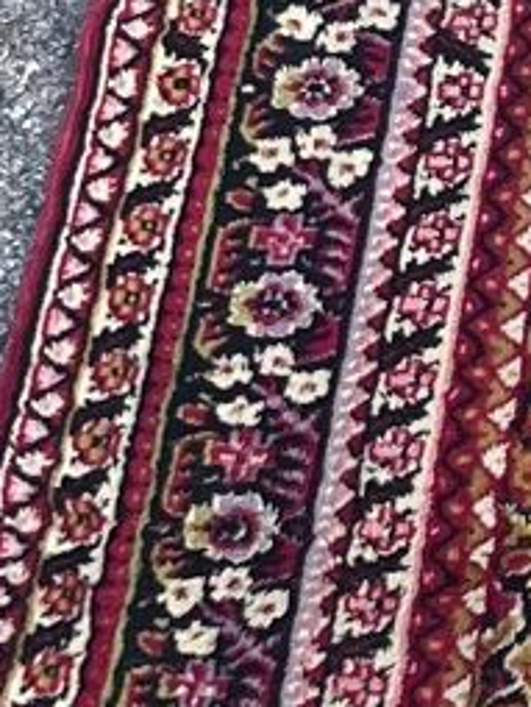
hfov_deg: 6.7
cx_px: 1407
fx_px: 4206
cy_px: 420
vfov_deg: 9.6
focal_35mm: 206
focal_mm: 5.1
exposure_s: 1/371
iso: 50
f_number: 1.6
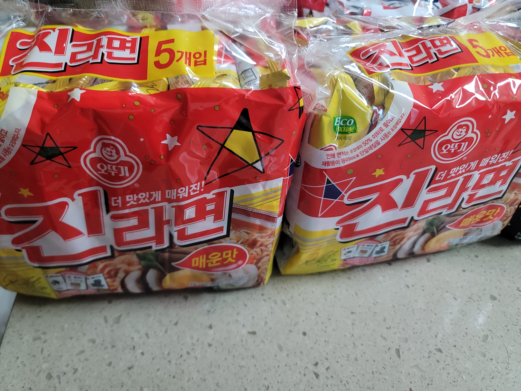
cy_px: 196
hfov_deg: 69.4
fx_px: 376
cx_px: 260
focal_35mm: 25
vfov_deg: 54.9
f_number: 1.8
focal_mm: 7
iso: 200
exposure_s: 1/60
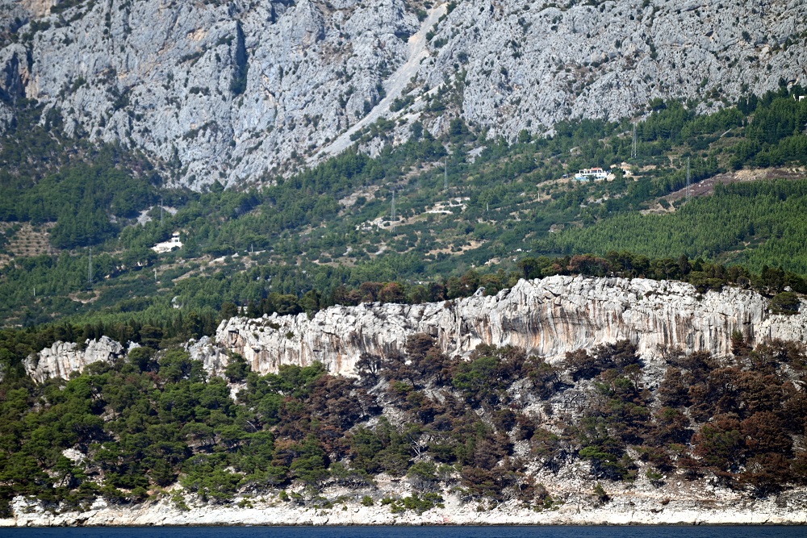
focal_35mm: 210
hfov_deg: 9.8
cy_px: 269
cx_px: 404
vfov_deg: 6.5
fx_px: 4708
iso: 100
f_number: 5.3
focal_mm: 210
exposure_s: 1/640
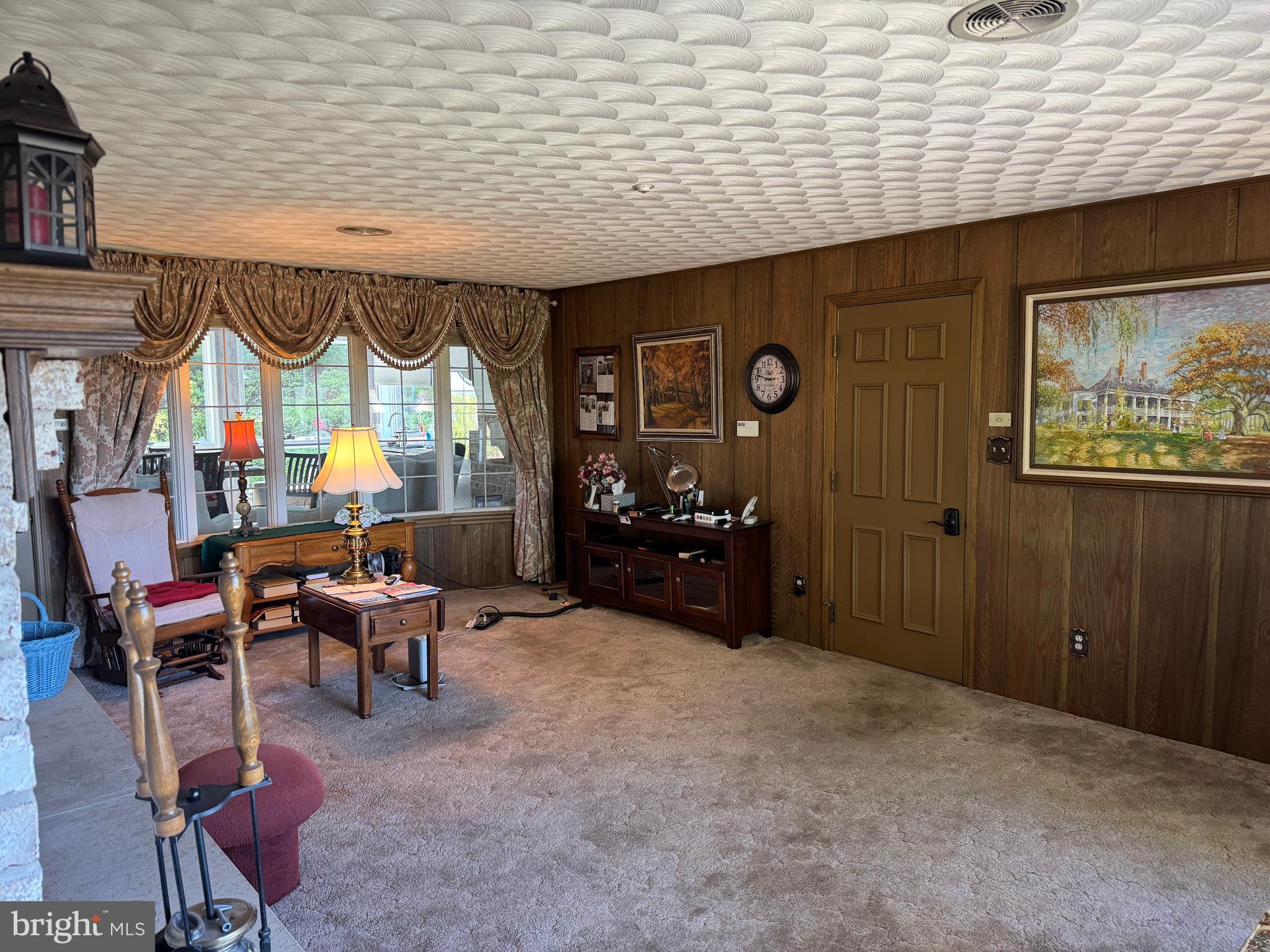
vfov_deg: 56.8
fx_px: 881
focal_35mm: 24
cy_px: 476
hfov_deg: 71.6
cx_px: 635
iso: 250
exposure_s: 1/60
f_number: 1.78
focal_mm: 6.76
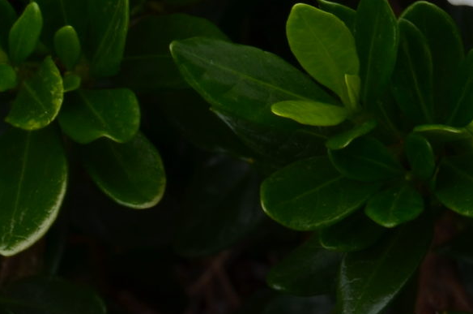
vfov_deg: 5.4
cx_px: 465
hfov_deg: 8.2
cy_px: -312
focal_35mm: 250
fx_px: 3278
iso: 200
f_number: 11
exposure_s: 1/125
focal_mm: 38
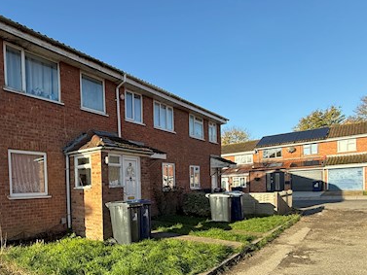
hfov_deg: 60.6
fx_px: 276
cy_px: 200
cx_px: 62
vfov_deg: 51.3
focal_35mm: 26
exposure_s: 1/458
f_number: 2.2
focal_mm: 2.22
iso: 64
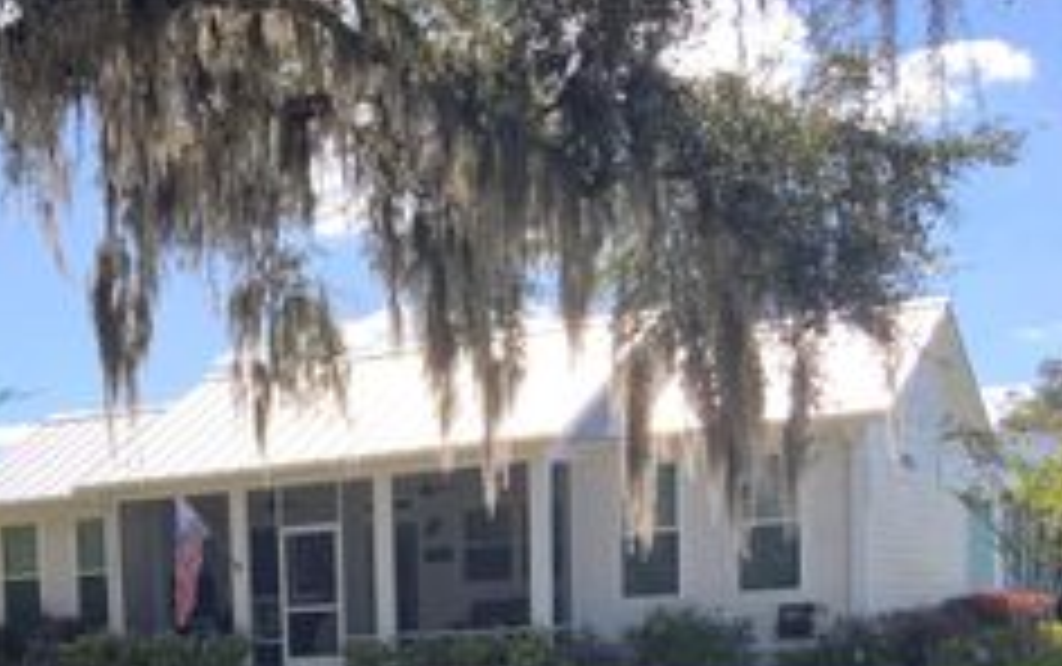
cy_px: 830
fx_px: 1883
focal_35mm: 65
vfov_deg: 18.8
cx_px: 176
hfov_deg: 30.5
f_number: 1.8
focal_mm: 3
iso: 16
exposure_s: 1/606
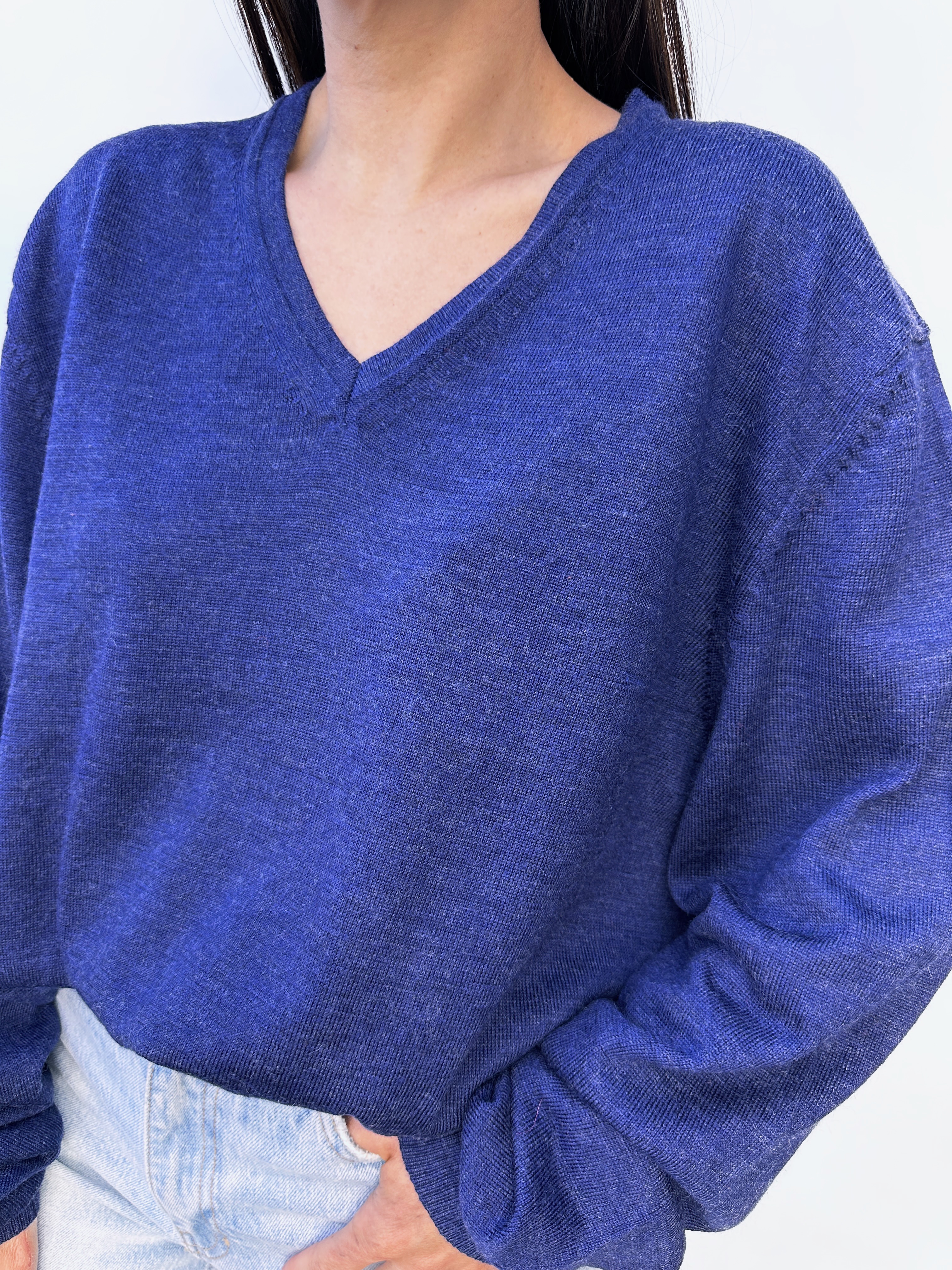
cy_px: 635
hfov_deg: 56.8
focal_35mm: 24
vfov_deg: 71.6
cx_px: 476
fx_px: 880
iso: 100
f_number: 1.78
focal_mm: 6.86
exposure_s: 1/100
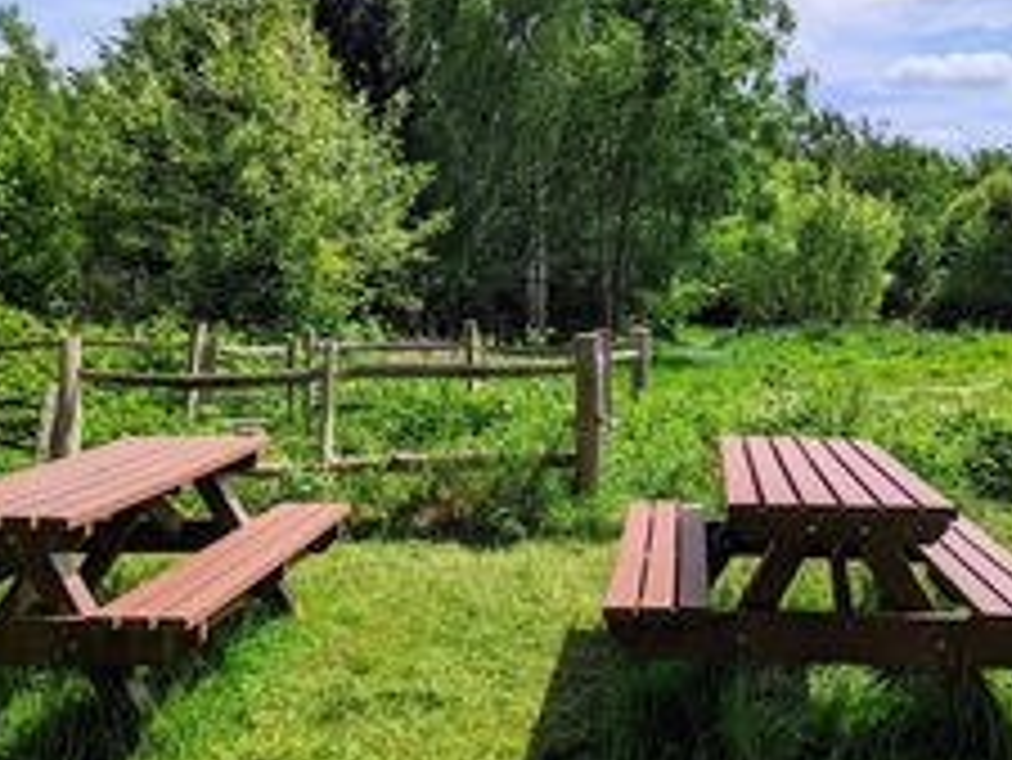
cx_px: 573
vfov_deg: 38.2
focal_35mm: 37
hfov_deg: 50.0
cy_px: 243
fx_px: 1082
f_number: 1.85
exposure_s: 1/3425
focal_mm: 6.81
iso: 43
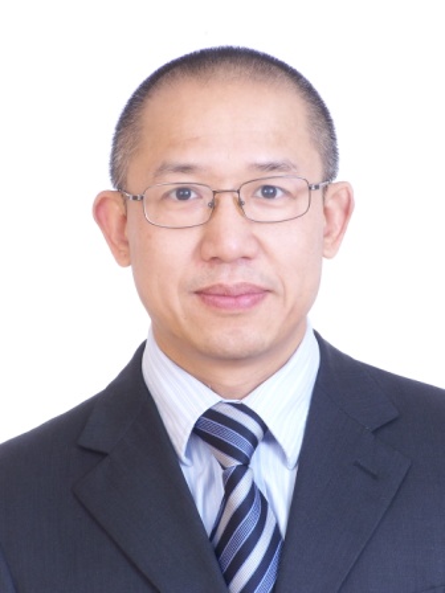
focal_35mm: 169
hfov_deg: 8.8
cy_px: 296
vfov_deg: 11.7
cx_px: 222
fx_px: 2897
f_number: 8
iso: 100
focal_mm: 28
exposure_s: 1/100
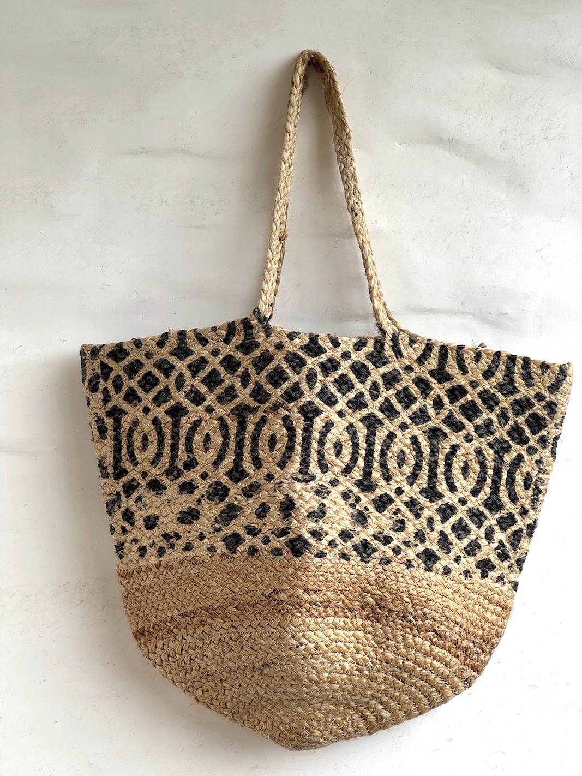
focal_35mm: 77
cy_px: 388
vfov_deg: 25.3
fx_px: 1726
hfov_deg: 19.1
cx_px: 291
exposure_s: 1/105
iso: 25
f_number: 2.8
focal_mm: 9
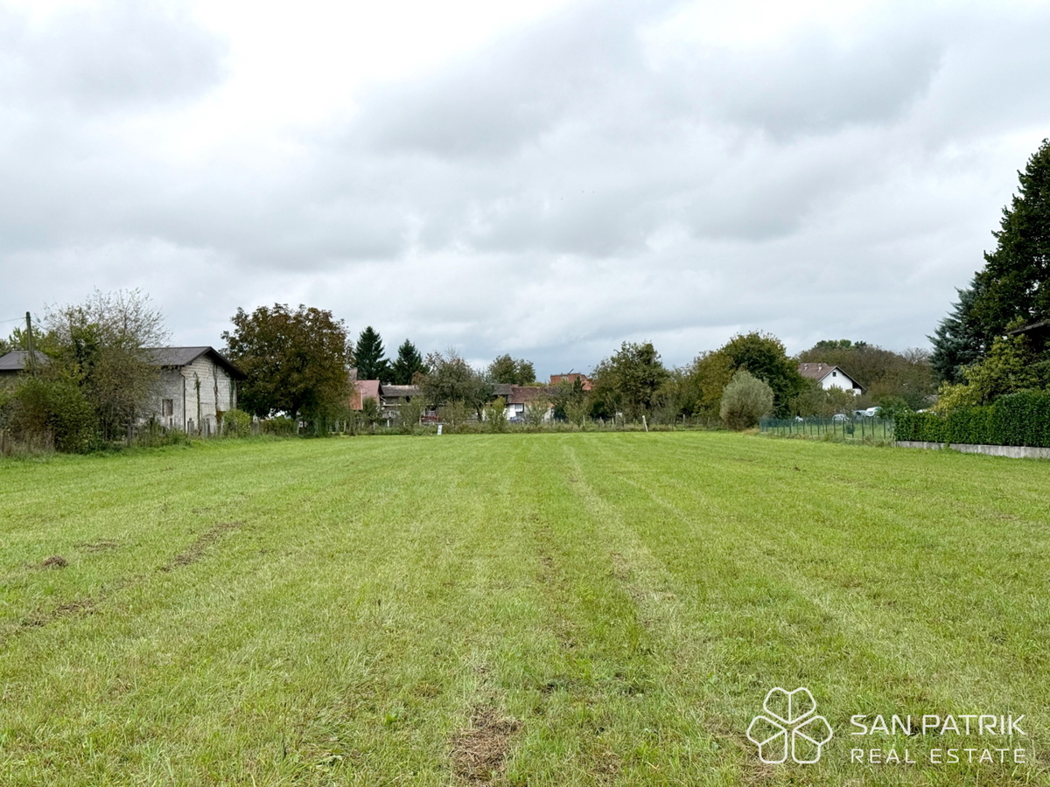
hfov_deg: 39.7
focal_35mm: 48
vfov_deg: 30.3
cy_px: 394
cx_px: 525
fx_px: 1456
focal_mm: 6.76
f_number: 1.78
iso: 64
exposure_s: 1/4329
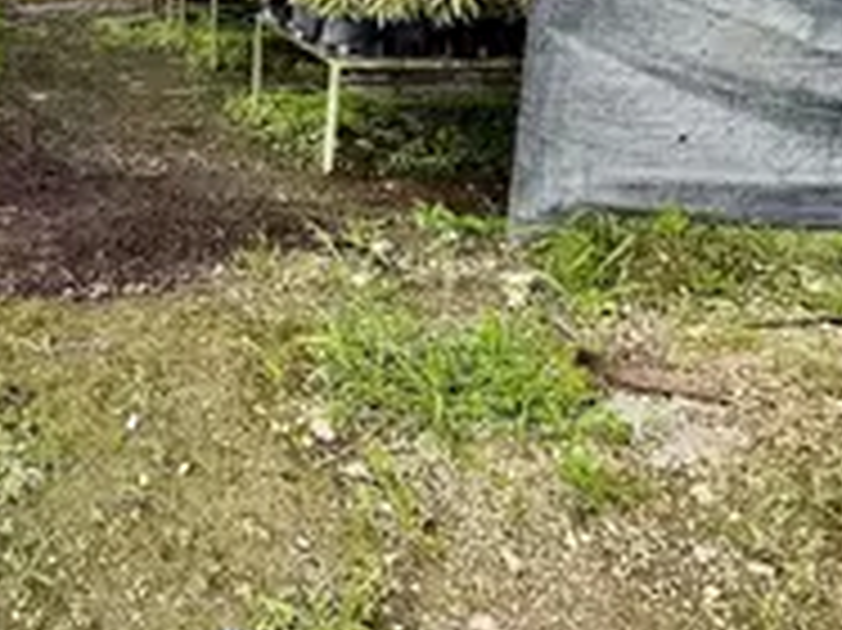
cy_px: 9
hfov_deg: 50.9
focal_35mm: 30
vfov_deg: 41.1
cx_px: 41
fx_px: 729
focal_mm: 2.22
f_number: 2.2
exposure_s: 1/194
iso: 40
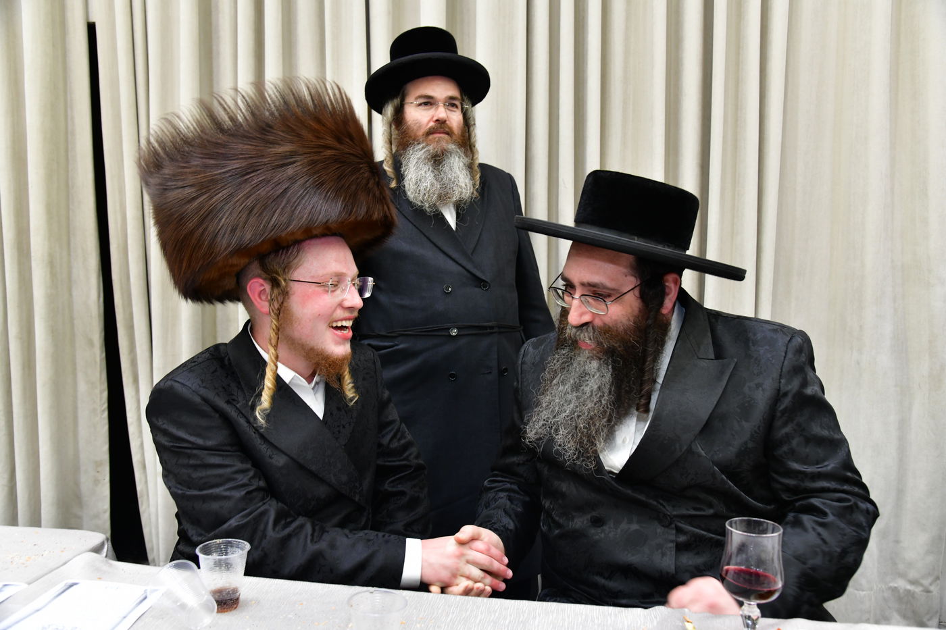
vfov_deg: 43.6
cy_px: 315
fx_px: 788
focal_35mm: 30
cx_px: 473
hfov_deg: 61.9
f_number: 5.6
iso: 2000
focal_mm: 30
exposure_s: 1/100
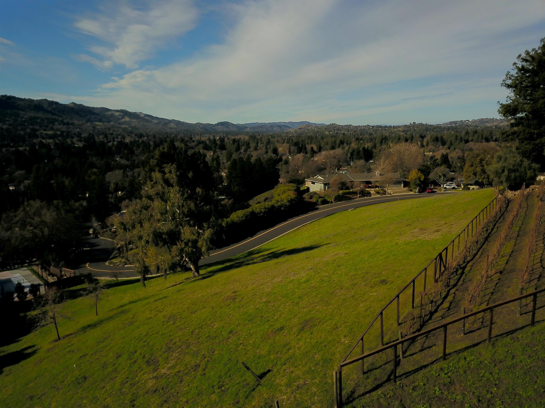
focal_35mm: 26
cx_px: 272
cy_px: 204
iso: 100
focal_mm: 4.73
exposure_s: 1/4115
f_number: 2.2
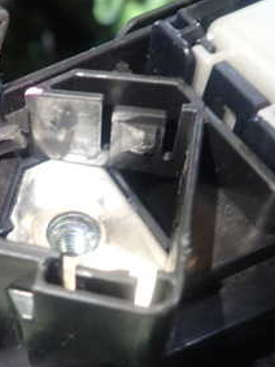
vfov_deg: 36.2
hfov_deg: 25.4
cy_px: 185
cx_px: -30
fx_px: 562
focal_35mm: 53
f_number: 2
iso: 250
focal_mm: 4.5
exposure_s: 1/30
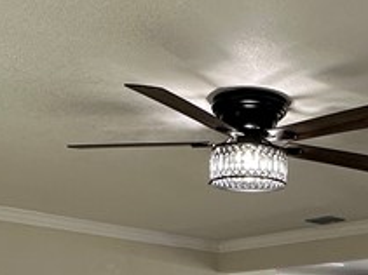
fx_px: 722
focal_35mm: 68
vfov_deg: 20.4
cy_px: 320
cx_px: 288
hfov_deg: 28.1
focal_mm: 2.22
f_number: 2.2
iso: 100
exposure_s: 1/120
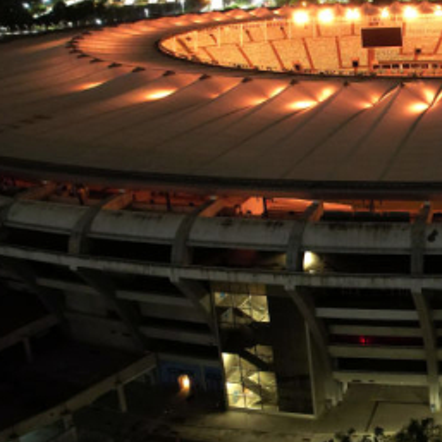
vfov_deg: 29.6
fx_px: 838
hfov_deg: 27.3
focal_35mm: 58
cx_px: 477
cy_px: 218
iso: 1190
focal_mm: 8.38
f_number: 2.8
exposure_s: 1/4
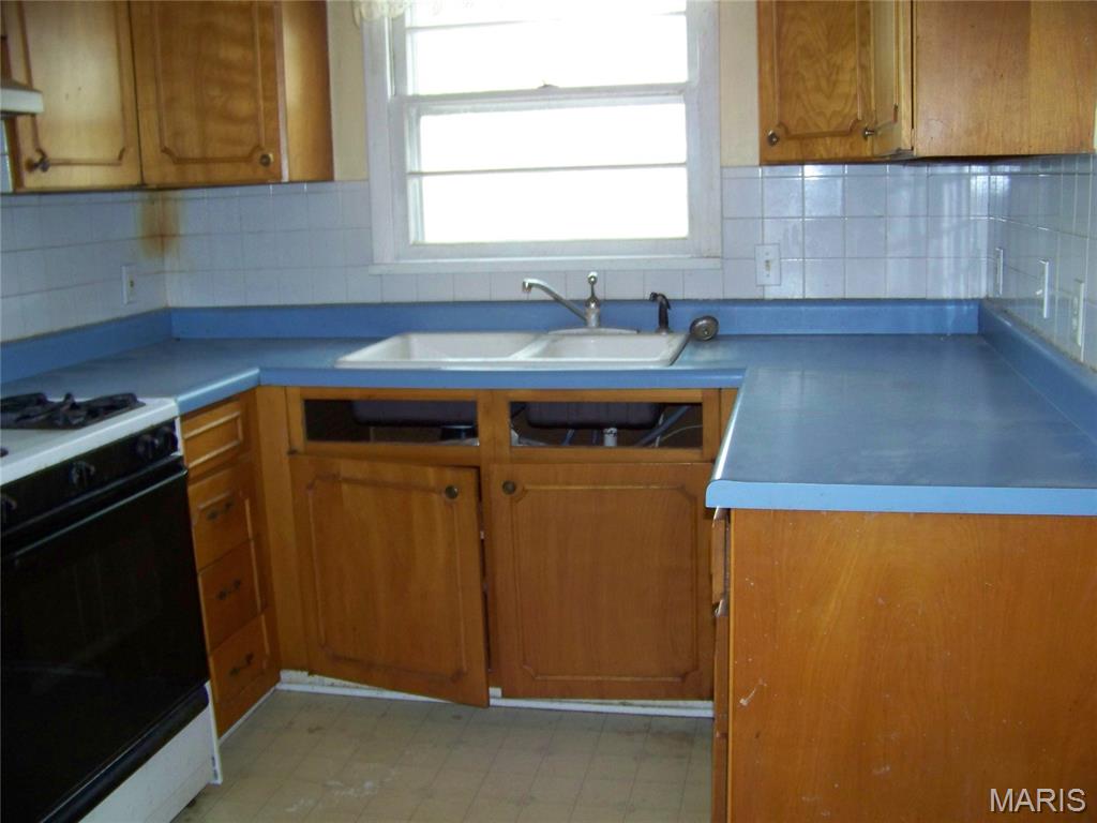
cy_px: 412
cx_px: 548
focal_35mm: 36
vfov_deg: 39.7
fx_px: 1141
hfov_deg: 51.4
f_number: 2.8
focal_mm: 5.85
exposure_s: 1/30
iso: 200
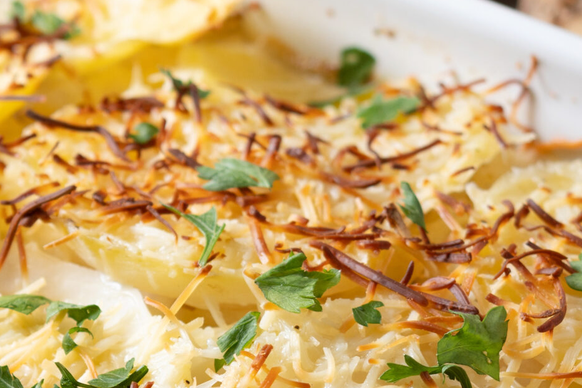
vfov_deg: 5.5
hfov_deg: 8.3
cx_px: 238
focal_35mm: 248
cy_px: 351
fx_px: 4008
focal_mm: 60
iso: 100
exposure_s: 1/200
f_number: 4.5
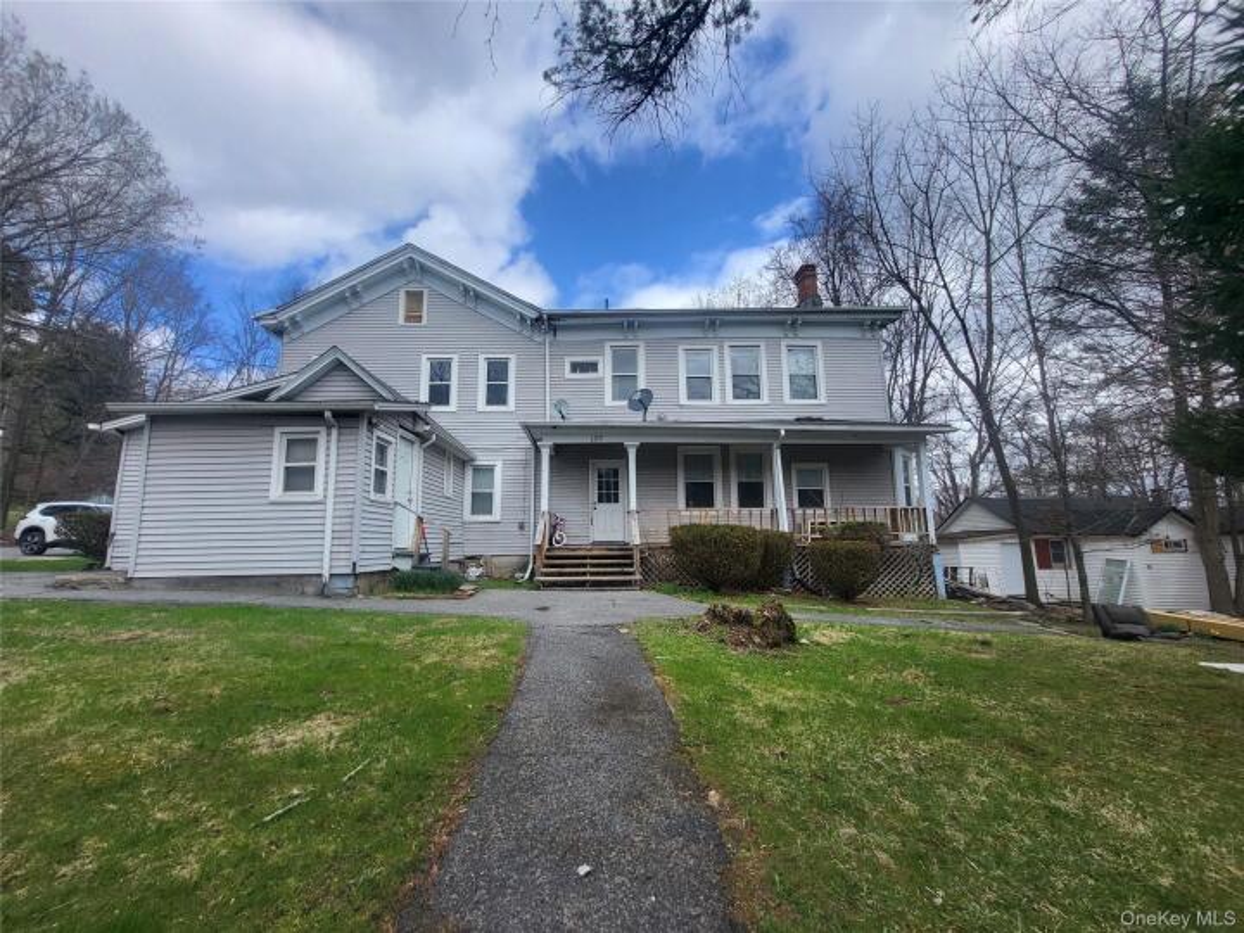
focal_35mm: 13
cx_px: 622
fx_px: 467
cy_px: 466
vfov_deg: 89.9
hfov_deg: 106.2
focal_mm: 1.74
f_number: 2.2
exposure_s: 1/876
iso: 32
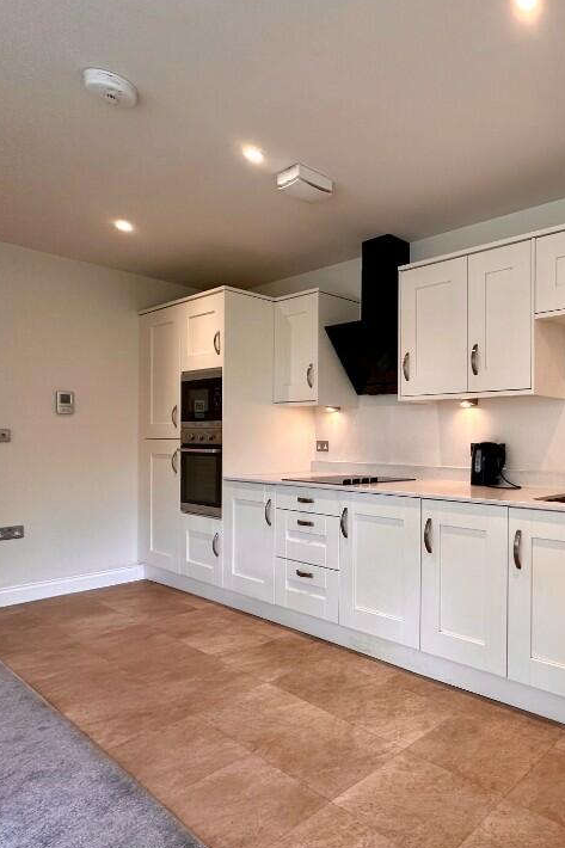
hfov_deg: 49.9
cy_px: 443
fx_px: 495
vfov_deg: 81.2
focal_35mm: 21
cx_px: 548
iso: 160
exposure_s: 1/99
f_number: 2.2
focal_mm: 2.22
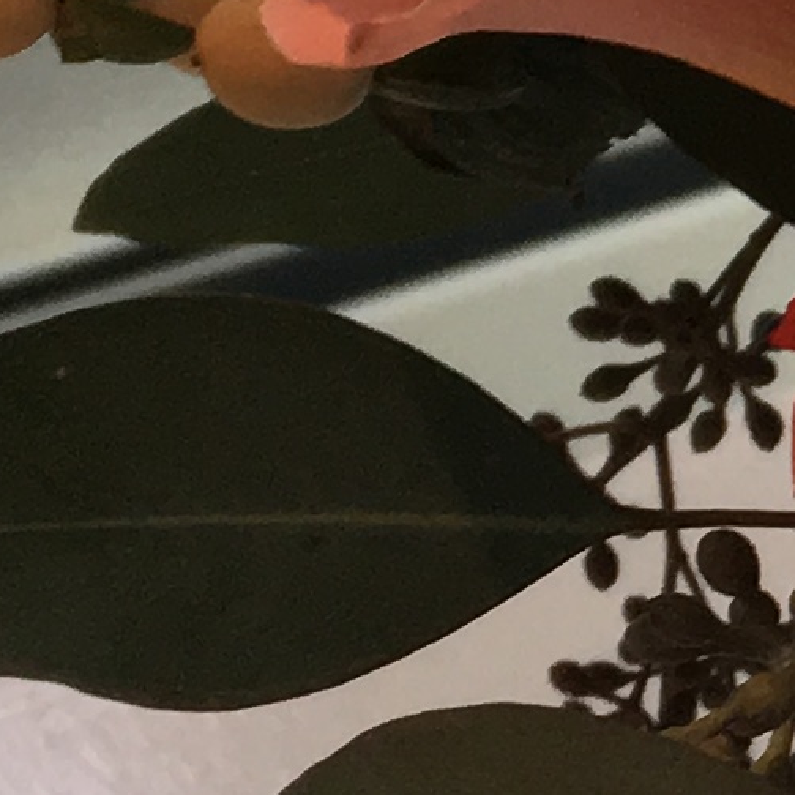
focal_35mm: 205
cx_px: 2235
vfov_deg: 8.4
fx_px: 5327
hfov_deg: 7.6
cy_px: -358
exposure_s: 1/120
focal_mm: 4.15
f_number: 2.2
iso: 40
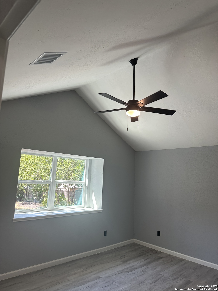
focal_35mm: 24
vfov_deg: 71.6
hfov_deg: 56.8
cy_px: 146
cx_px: 109
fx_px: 202
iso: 80
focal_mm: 6.86
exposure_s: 1/123
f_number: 1.78
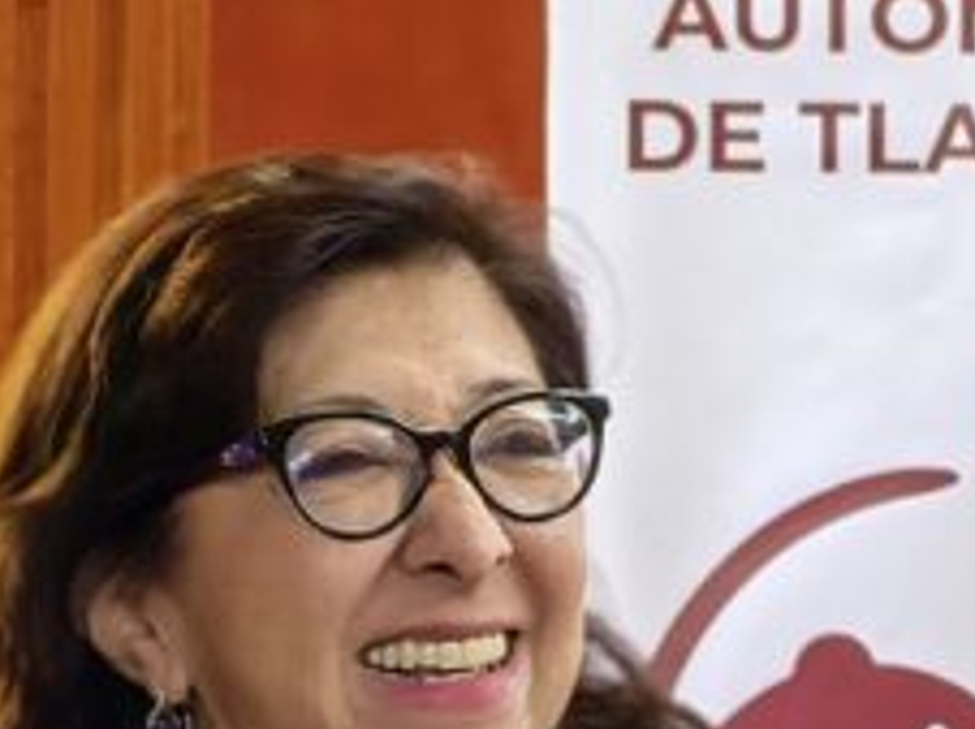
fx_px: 7456
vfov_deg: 5.6
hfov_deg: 7.5
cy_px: 707
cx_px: 720
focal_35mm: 265
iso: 320
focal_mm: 8.5
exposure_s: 1/50
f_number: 1.6
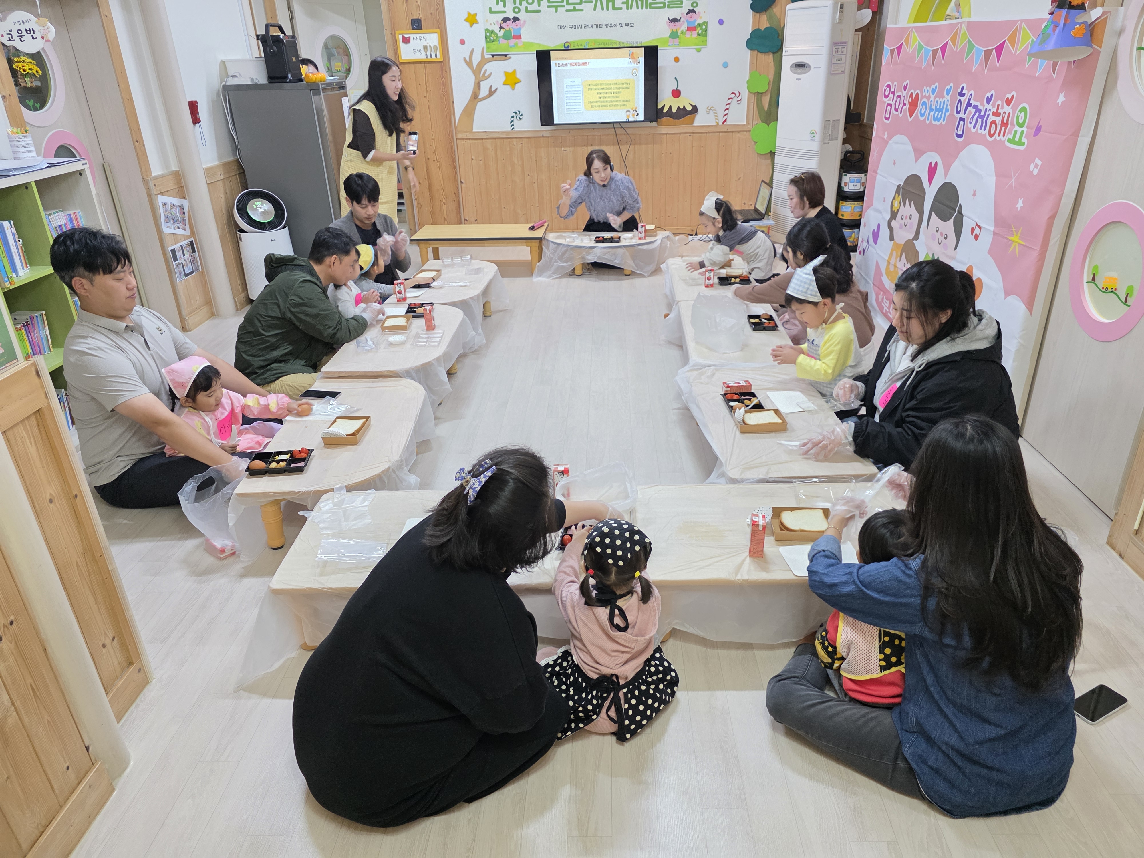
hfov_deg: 73.9
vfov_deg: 58.9
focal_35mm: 23
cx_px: 572
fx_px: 760
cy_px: 429
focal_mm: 6.3
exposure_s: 1/120
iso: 800
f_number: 1.7
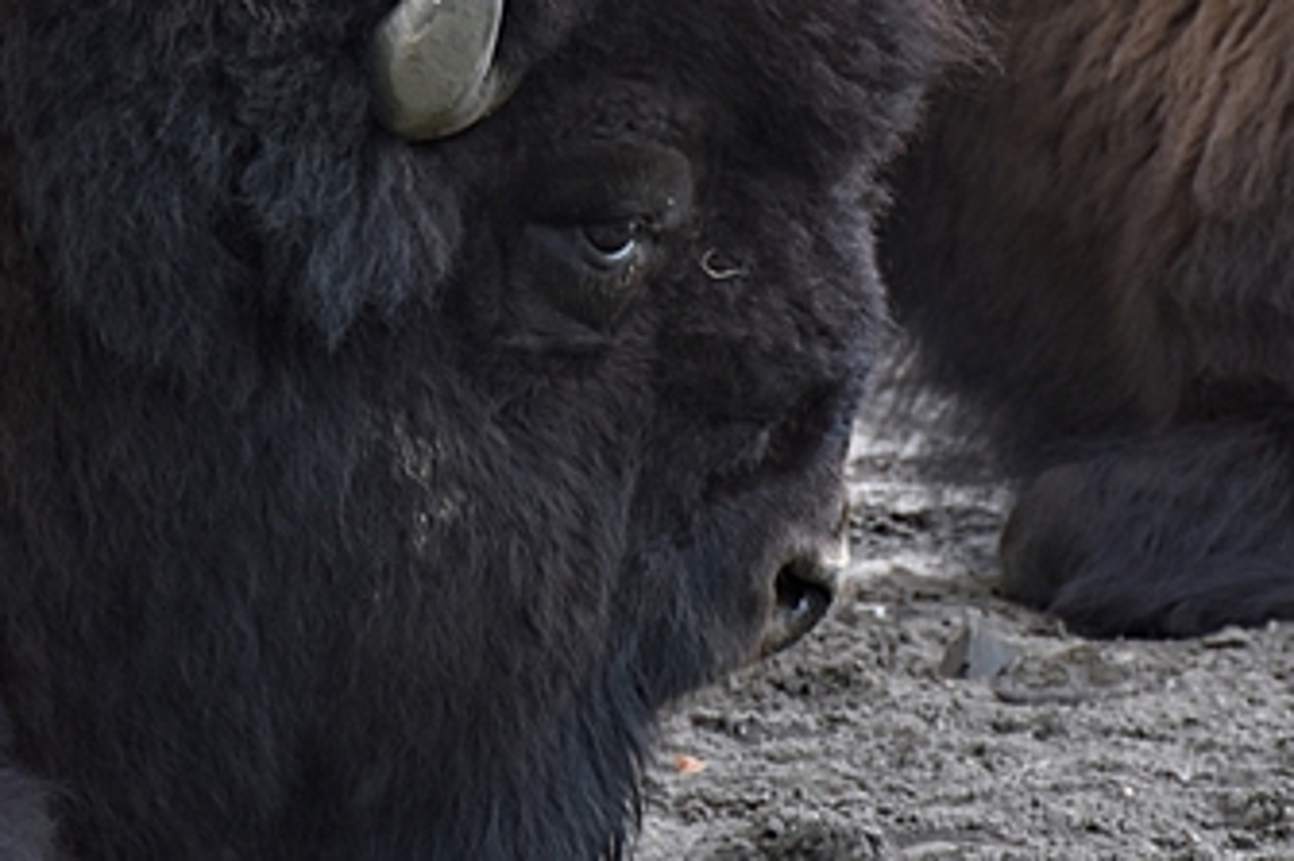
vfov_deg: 2.7
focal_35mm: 514
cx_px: 549
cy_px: -6
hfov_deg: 4.0
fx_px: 18466
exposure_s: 1/100
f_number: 5.6
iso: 400
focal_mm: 112
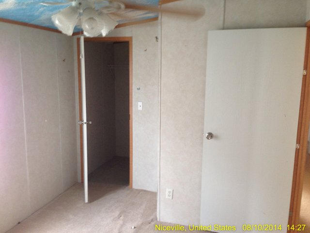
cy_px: 116
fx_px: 296
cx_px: 155
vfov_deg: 42.9
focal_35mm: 33
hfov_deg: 55.4
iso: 100
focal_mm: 4.12
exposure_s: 1/20
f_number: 2.4
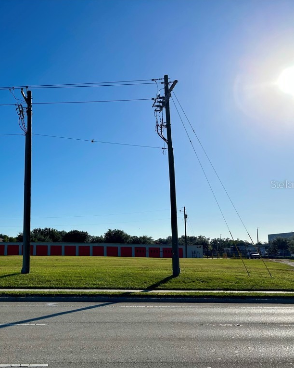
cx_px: 70
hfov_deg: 41.9
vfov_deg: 52.9
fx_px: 370
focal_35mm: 34
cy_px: 184
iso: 50
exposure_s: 1/10309
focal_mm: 5.7
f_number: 1.5
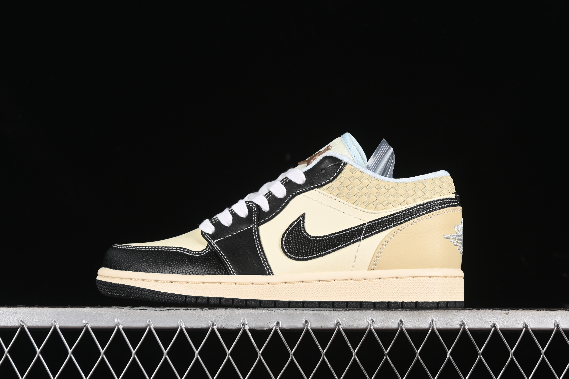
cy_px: 190
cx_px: 284
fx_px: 1185
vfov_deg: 18.2
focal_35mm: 75
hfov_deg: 27.0
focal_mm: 50
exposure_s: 1/60
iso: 160
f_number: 7.1
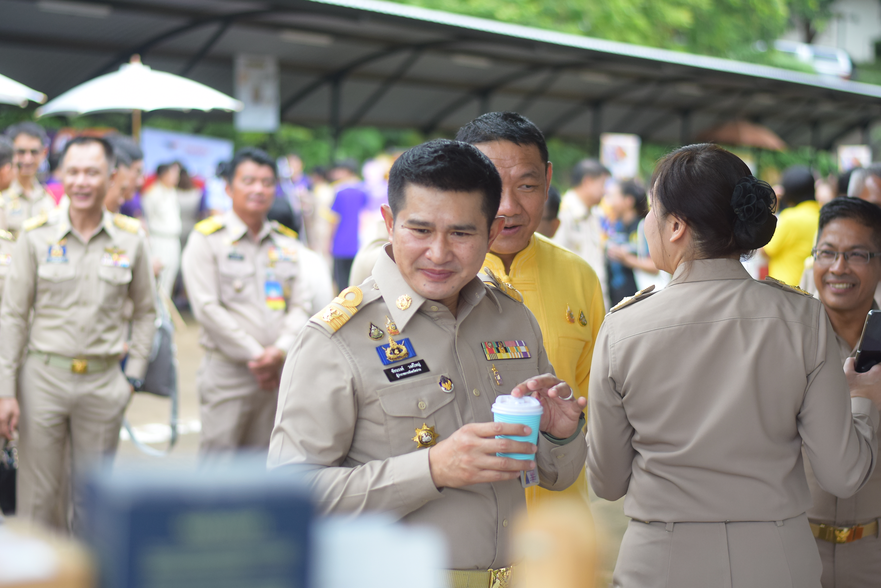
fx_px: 1836
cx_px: 440
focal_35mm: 75
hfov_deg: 27.0
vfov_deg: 18.2
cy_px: 294
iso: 400
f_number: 1.8
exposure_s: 1/640
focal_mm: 50
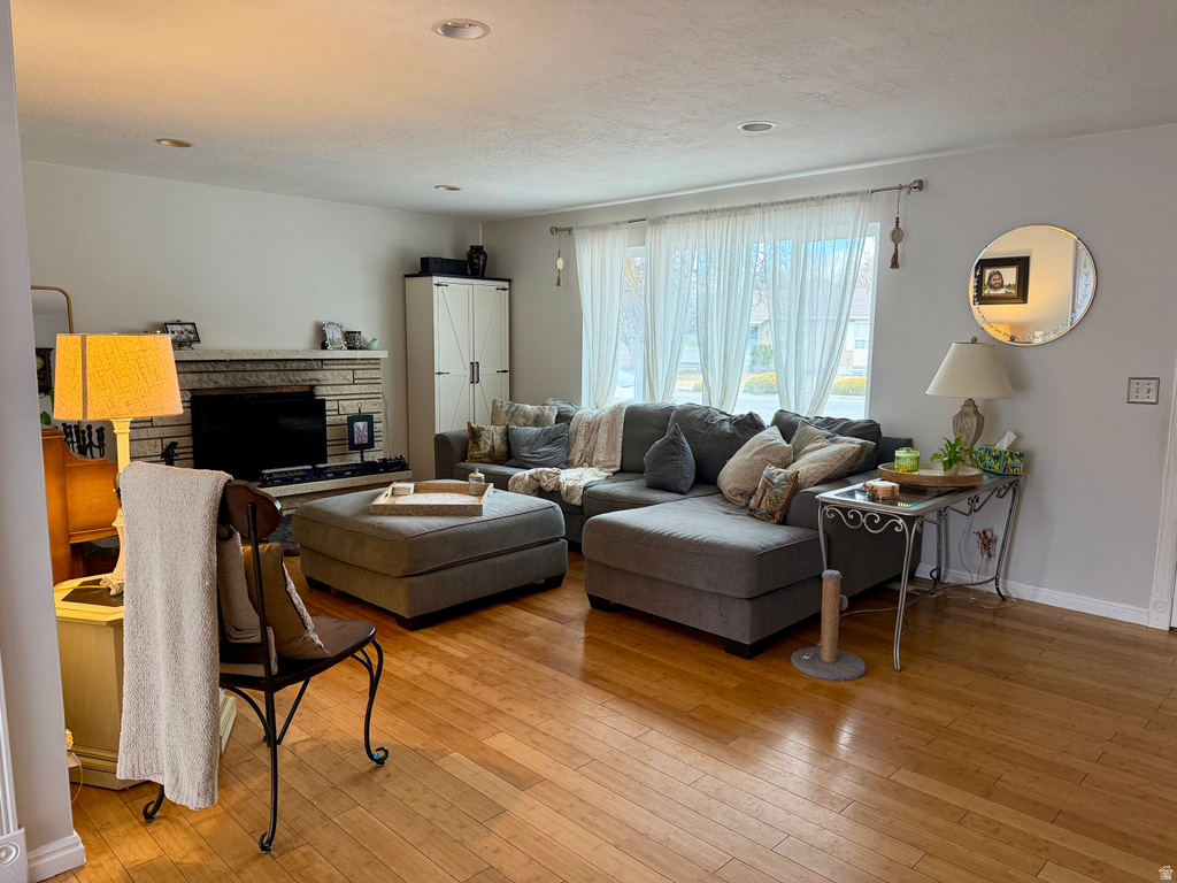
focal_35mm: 24
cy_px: 442
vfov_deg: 56.8
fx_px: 816
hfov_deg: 71.6
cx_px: 588
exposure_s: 1/120
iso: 250
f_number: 1.78
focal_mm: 6.76
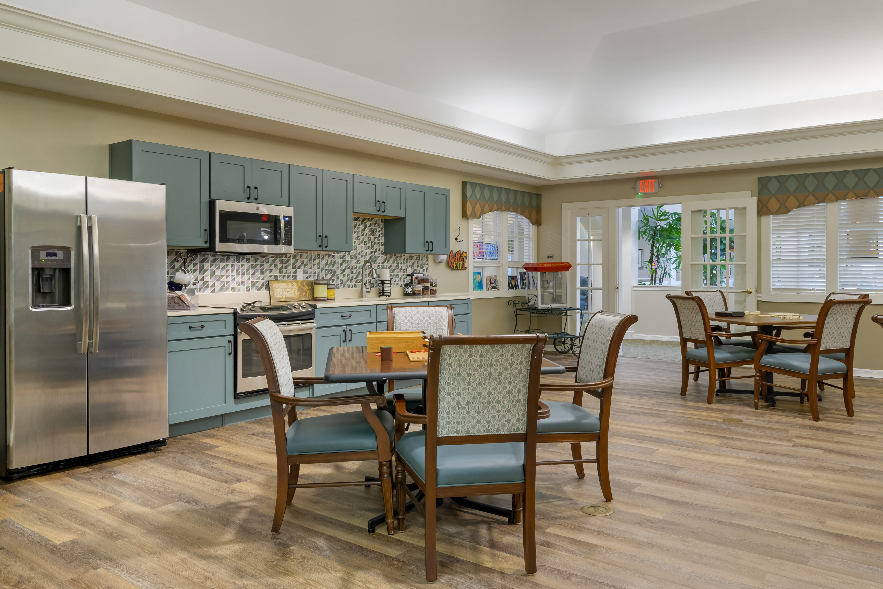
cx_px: 442
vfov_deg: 51.3
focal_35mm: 25
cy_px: 294
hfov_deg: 71.5
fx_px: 613
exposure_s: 1/13
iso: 400
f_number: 11
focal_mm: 25
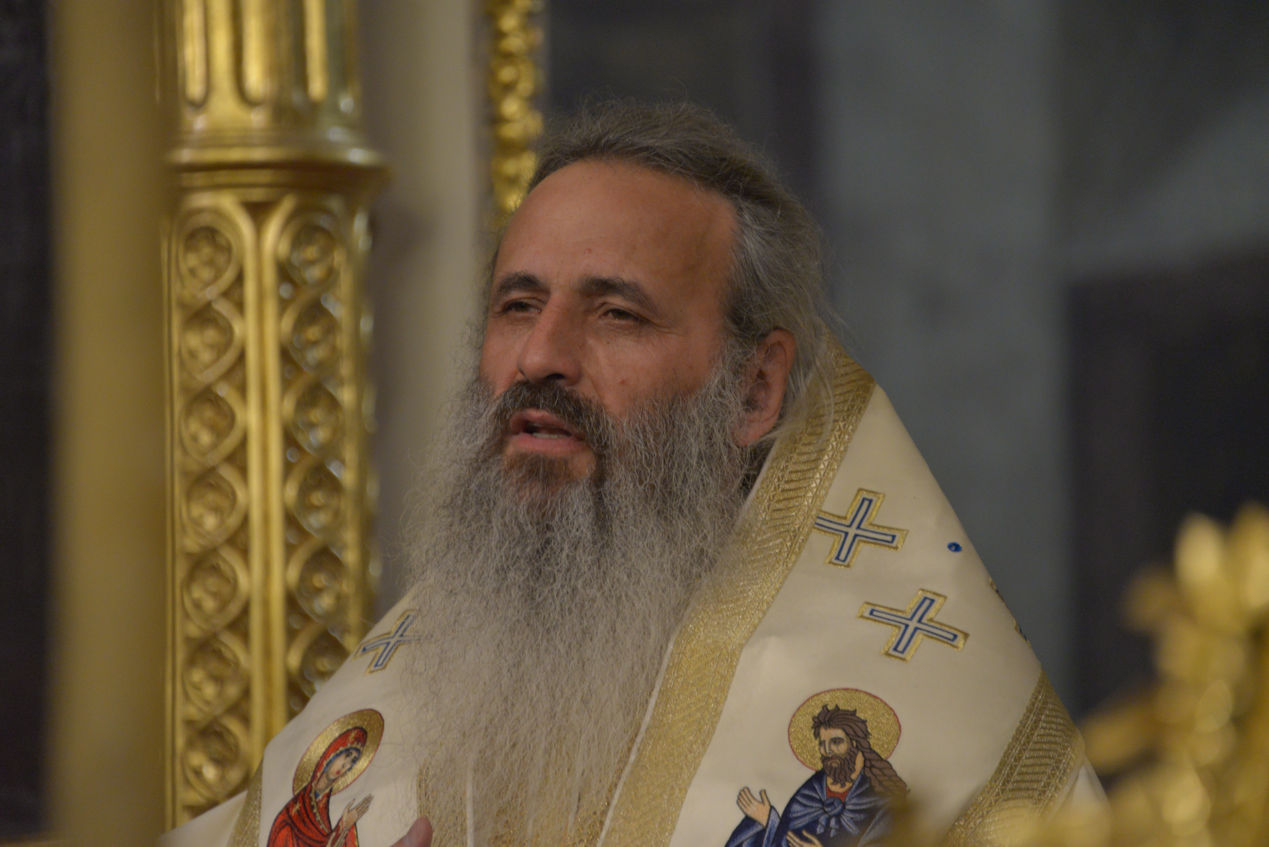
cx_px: 634
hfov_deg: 6.9
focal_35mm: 300
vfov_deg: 4.6
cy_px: 424
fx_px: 10579
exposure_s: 1/80
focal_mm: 300
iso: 3200
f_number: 5.6
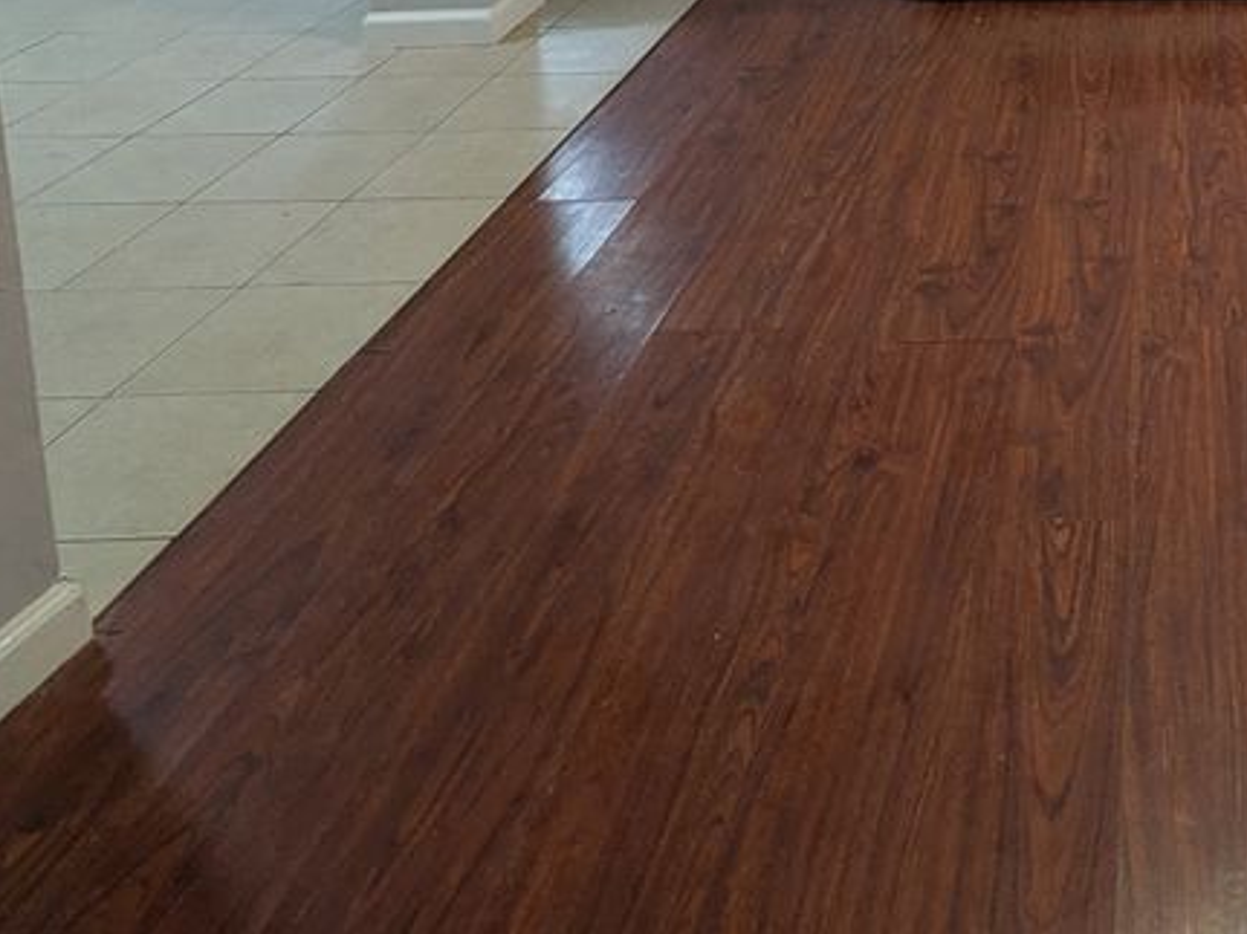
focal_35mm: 39
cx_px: 1224
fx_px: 1405
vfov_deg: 29.9
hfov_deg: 42.0
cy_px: -260
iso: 132
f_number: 2.2
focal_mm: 1.83
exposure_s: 1/24
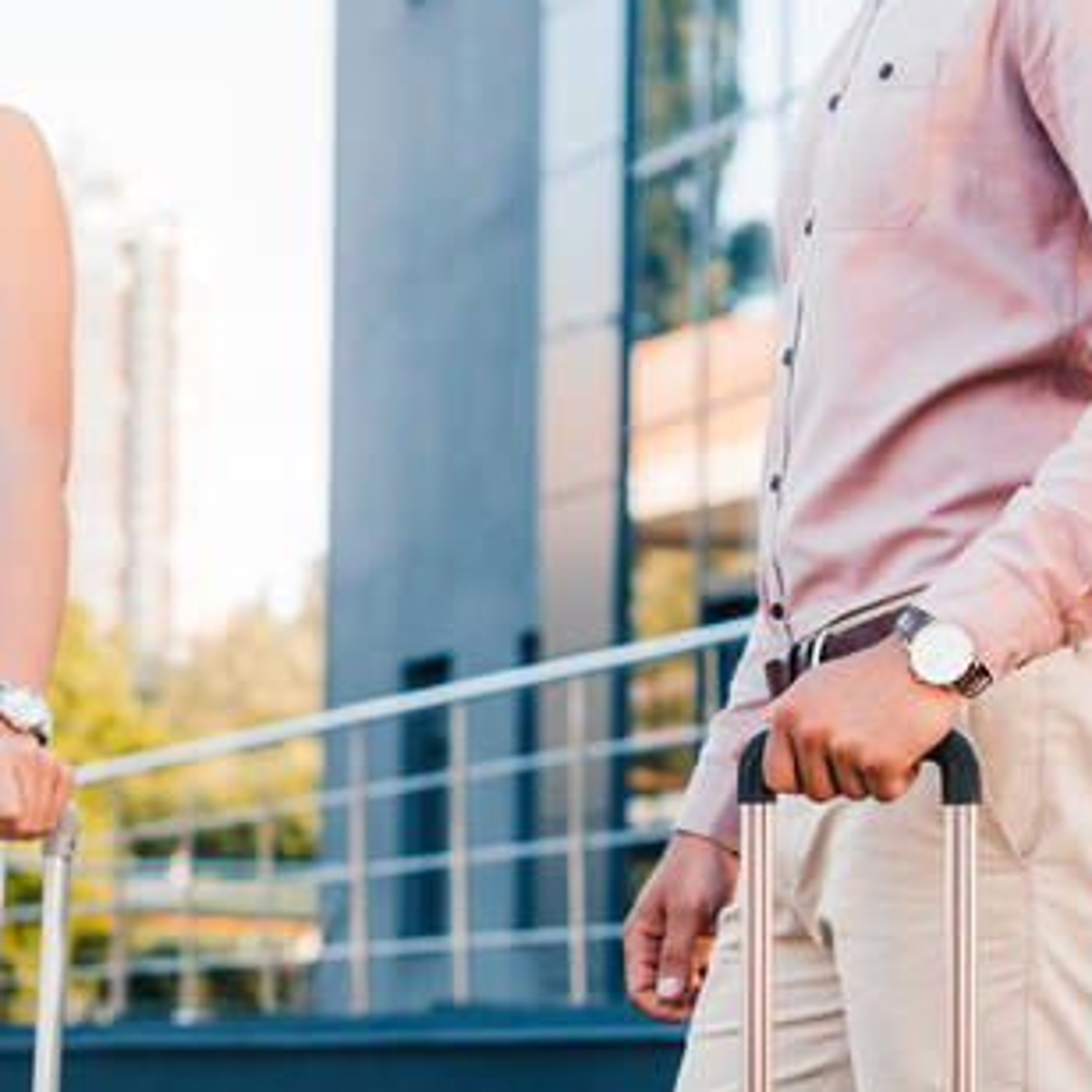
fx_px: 5032
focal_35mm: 141
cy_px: 1182
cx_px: 225
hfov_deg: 12.3
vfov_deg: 12.2
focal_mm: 50
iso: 125
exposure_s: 1/250
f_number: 3.5
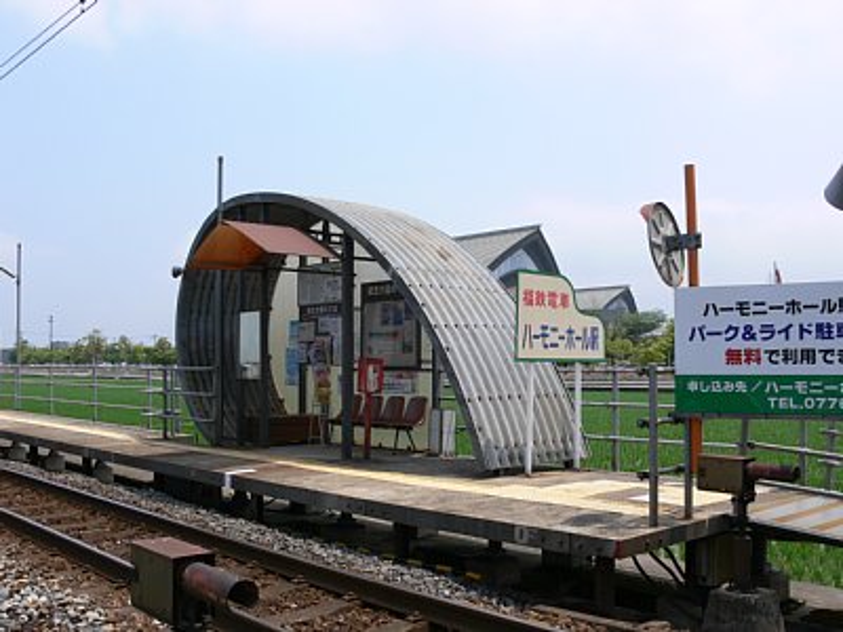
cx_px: 422
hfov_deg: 52.6
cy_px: 316
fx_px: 852
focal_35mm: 35
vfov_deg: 40.7
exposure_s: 1/400
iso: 80
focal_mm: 7.4
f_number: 5.6
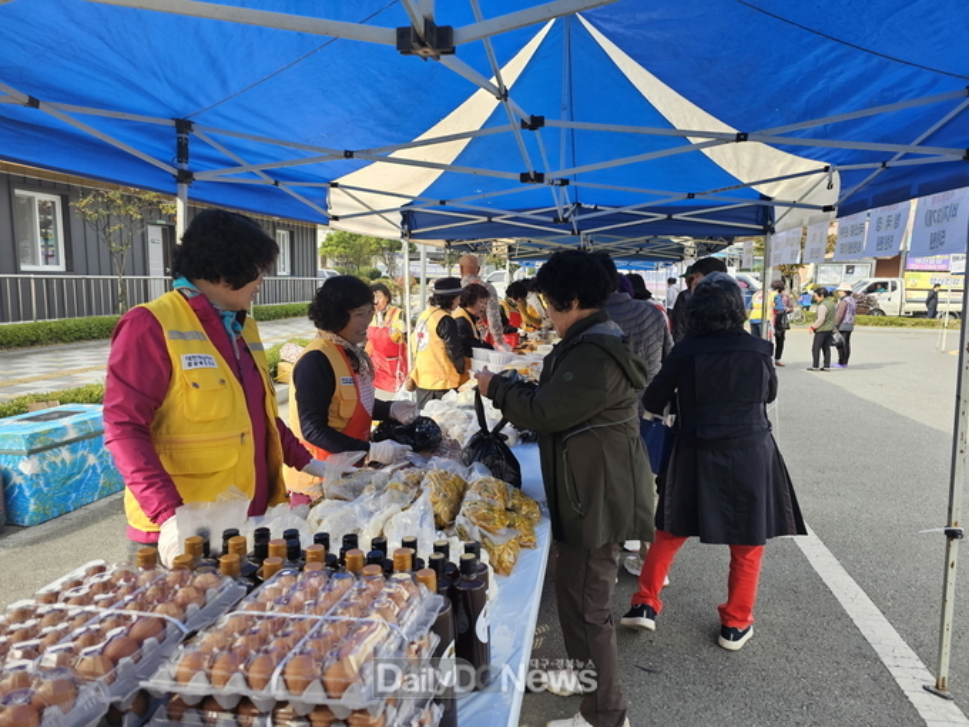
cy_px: 364
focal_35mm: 23
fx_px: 644
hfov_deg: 73.9
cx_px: 484
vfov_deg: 58.9
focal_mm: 6.3
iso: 20
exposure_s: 1/207
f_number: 1.7
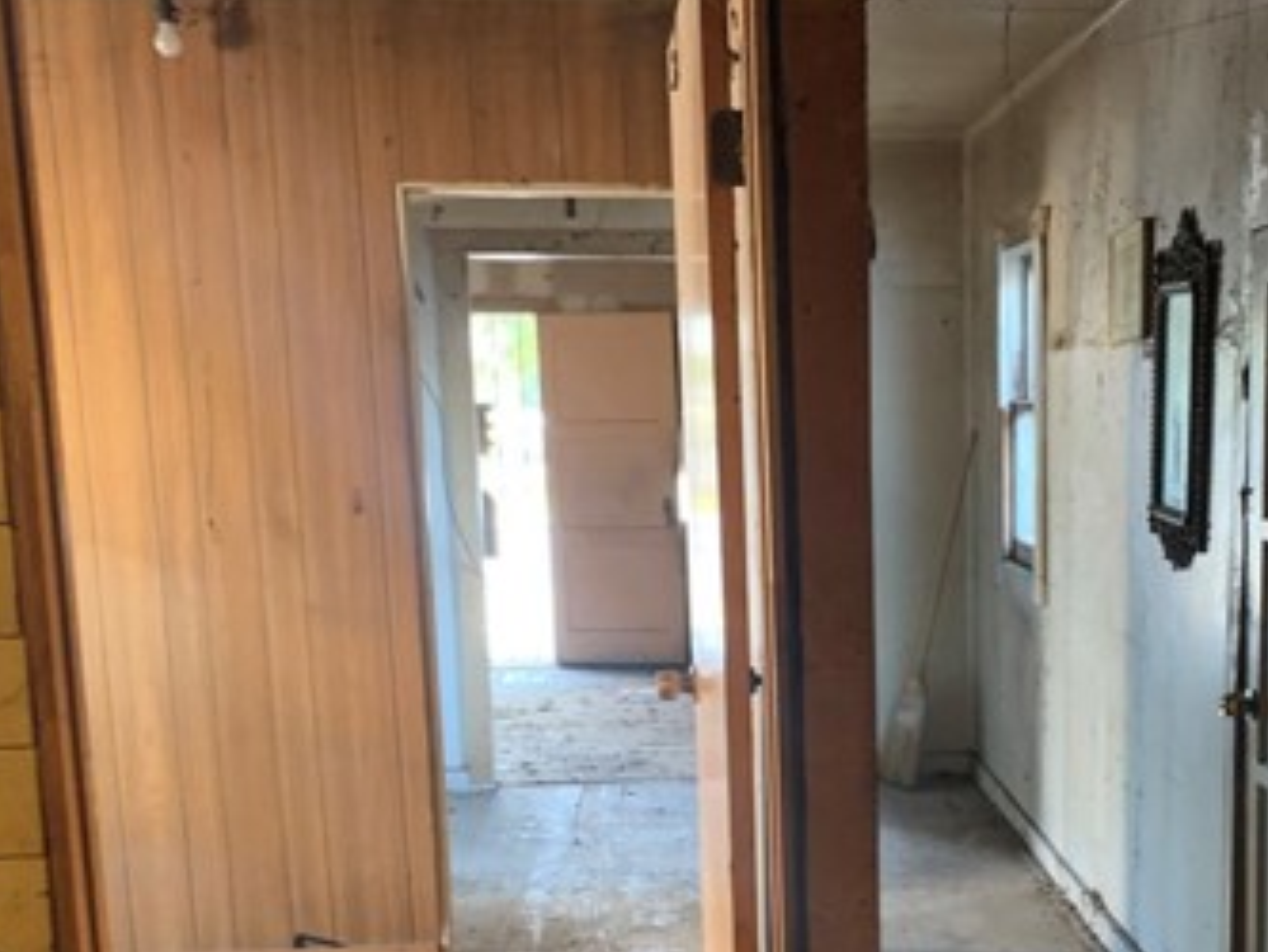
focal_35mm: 50
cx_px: 933
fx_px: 1832
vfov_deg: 28.7
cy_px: 716
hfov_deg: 37.3
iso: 400
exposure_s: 1/30
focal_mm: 4.25
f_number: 1.8
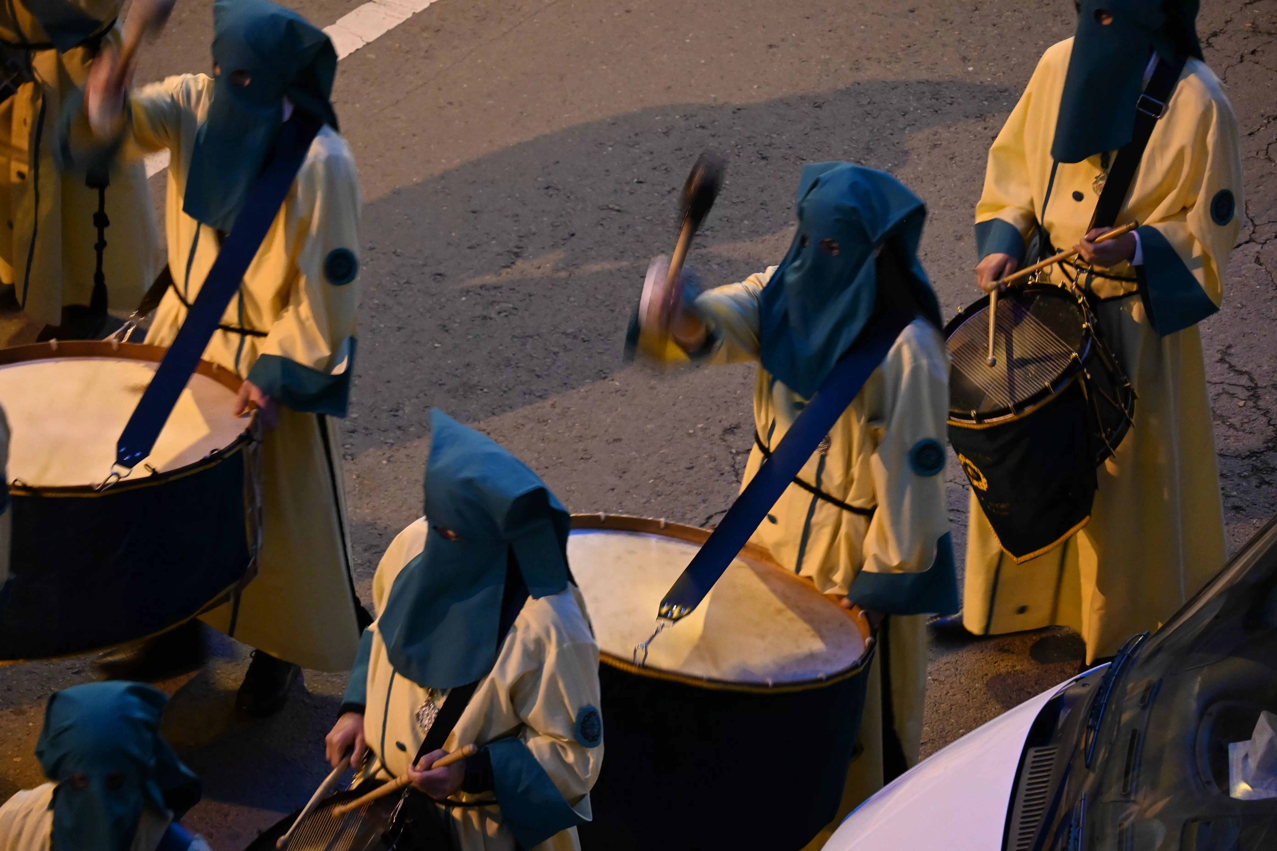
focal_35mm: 218
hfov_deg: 9.5
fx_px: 7715
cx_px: 638
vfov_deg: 6.3
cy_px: 426
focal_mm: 145
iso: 3200
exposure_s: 1/25
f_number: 5.3
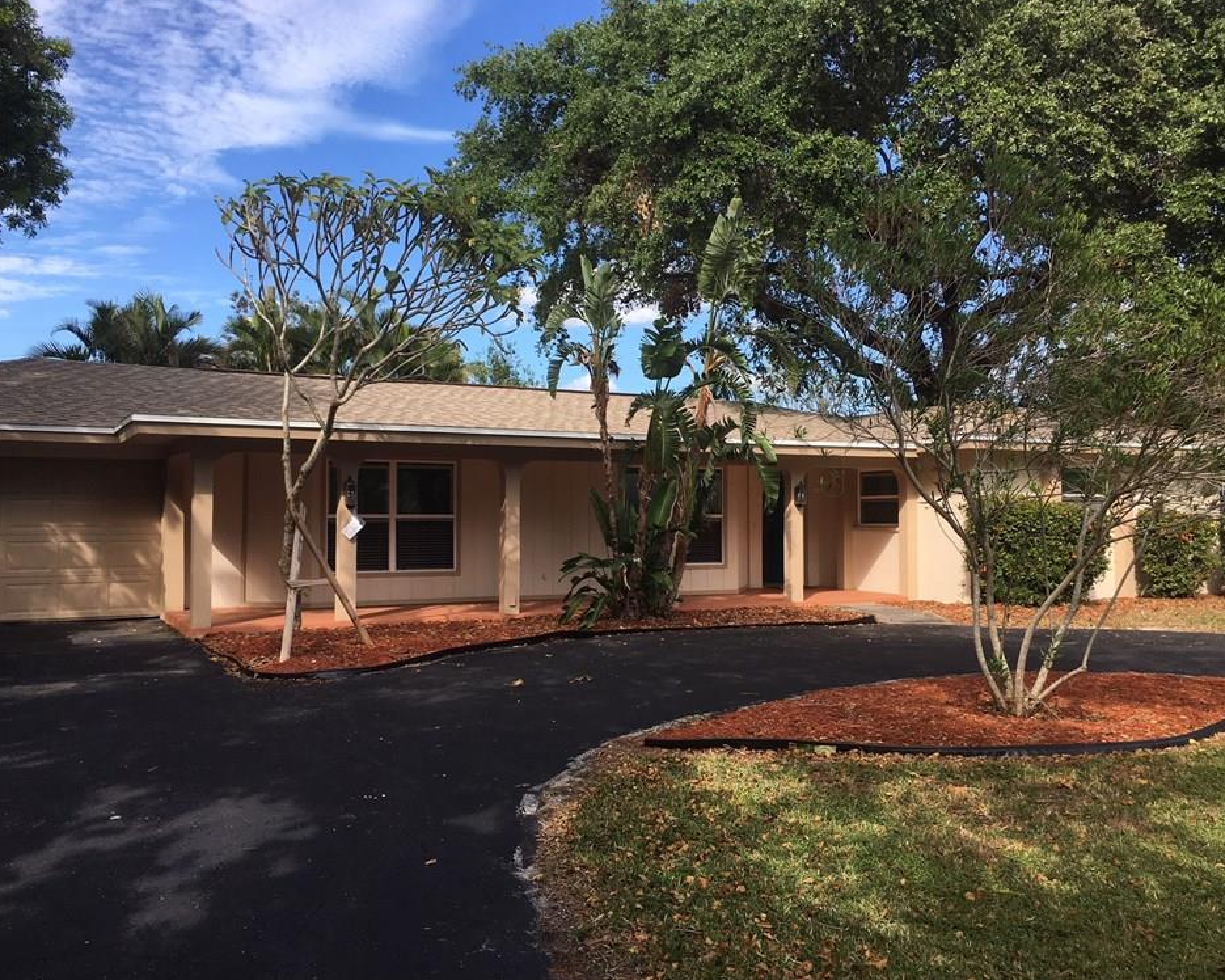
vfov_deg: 47.1
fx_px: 1124
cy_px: 490
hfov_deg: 57.2
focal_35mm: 31
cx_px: 630
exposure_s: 1/827
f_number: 2.2
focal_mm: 4.15
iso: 25
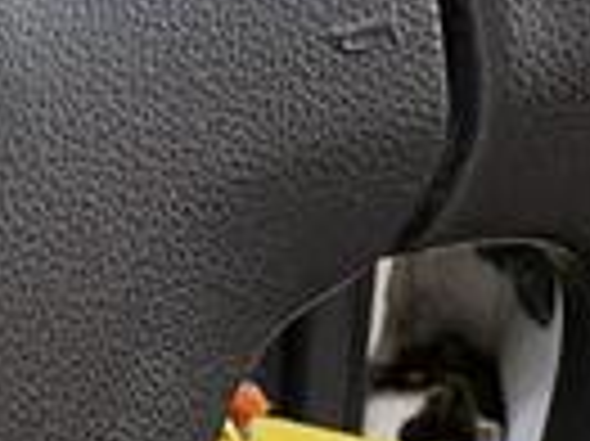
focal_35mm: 96
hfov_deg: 17.0
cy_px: 140
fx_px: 1635
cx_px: -455
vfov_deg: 15.3
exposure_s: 1/108
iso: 125
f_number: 2.2
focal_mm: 2.22
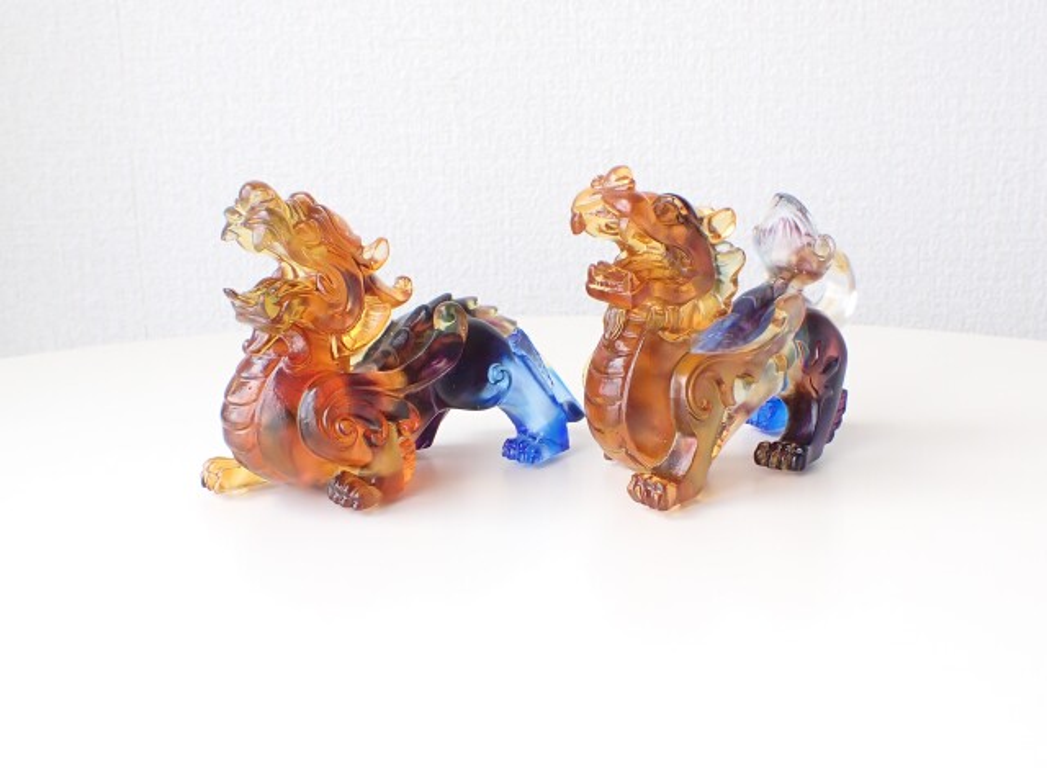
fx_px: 907
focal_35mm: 30
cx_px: 524
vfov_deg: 46.7
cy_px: 392
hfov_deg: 60.0
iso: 125
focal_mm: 5.4
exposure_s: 1/125
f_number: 3.2
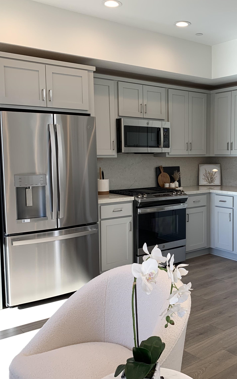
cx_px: 186
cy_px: 190
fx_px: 382
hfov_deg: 33.5
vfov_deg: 52.7
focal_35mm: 37
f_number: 1.8
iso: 25
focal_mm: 4.25
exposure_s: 1/120
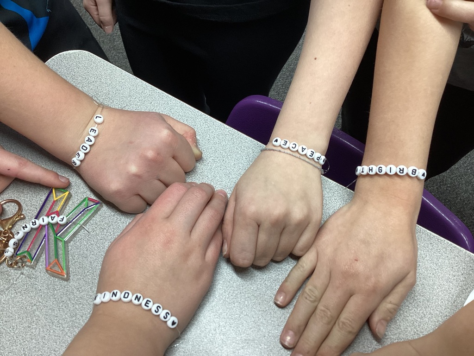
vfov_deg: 45.4
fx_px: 424
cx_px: 237
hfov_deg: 58.4
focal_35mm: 31
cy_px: 178
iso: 100
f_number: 2.4
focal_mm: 3.3
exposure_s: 1/50
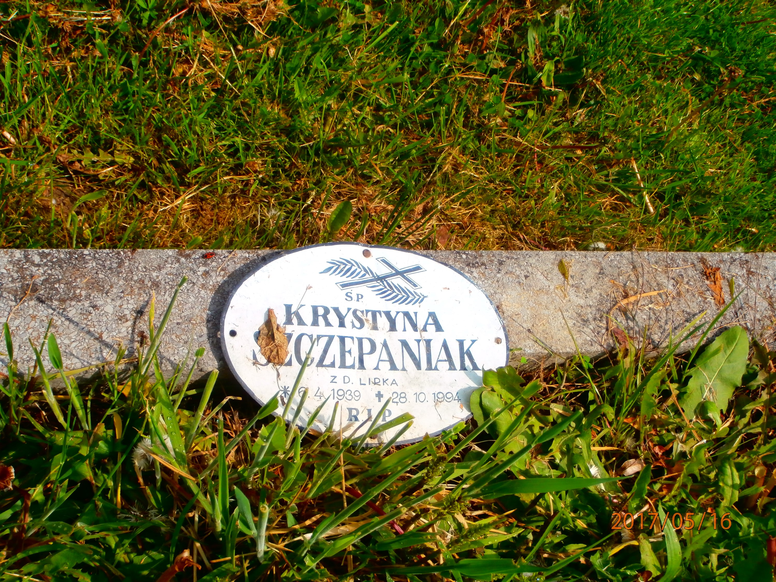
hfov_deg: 40.4
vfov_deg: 30.9
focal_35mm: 47
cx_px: 388
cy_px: 291
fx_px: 1054
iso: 100
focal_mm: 8.29
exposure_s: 1/800
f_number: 4.2
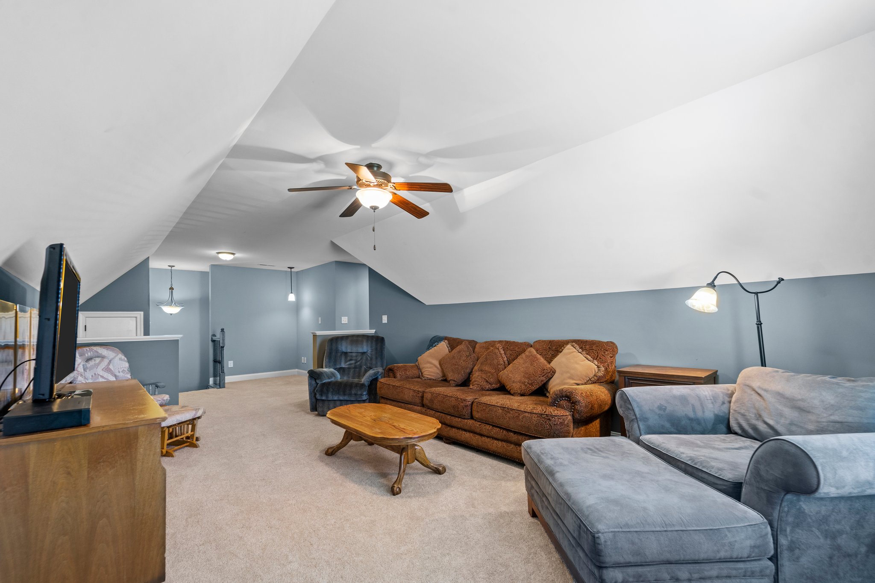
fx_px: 340
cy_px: 292
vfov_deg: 81.2
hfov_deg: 104.3
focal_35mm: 14
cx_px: 438
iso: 200
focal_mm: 14
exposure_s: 1/1.25
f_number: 8
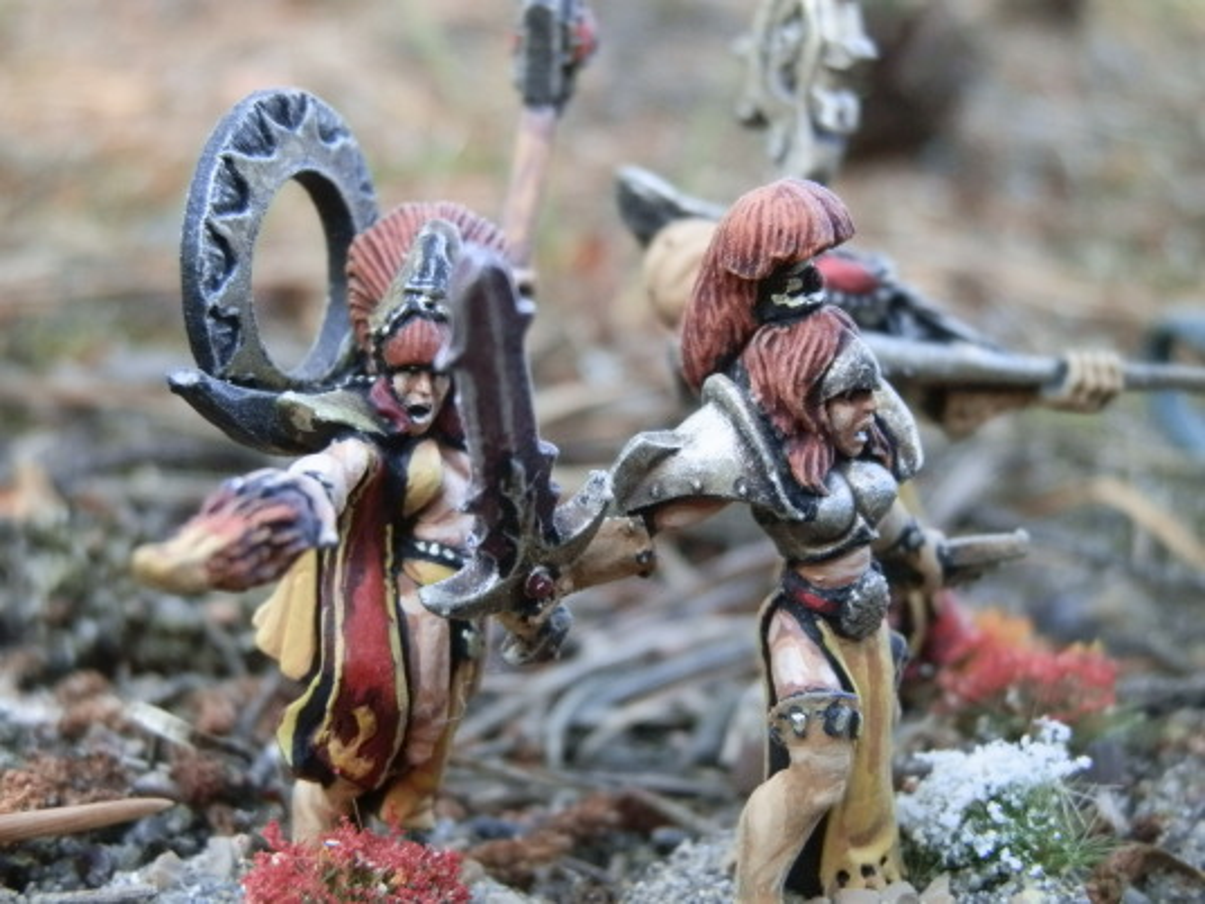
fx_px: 2123
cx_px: 602
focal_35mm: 61
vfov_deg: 24.0
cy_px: 452
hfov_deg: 31.7
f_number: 3.7
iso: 400
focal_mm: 10.99
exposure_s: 1/100
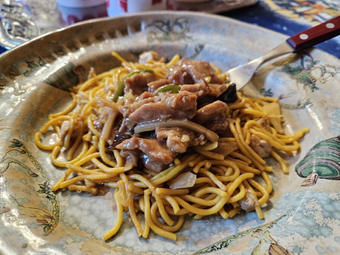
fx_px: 226
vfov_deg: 58.9
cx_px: 170
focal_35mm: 23
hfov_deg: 73.9
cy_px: 128
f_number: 1.8
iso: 1000
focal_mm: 5.4
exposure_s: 1/100
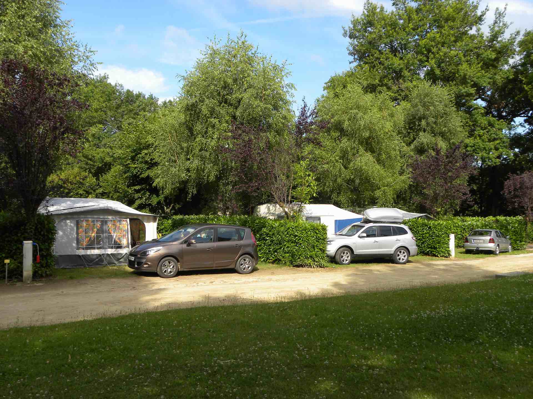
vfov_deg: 42.9
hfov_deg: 55.4
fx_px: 508
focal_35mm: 33
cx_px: 266
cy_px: 200
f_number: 4.5
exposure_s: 1/224
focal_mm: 5.9
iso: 64
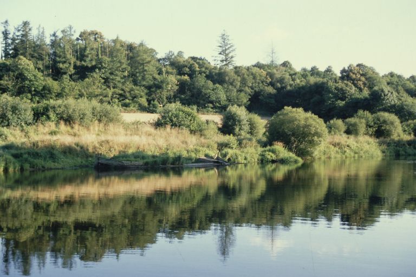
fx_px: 1818
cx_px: 208
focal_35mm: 158
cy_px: 138
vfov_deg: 8.7
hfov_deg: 13.1
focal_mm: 105
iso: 400
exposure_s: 1/90
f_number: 8
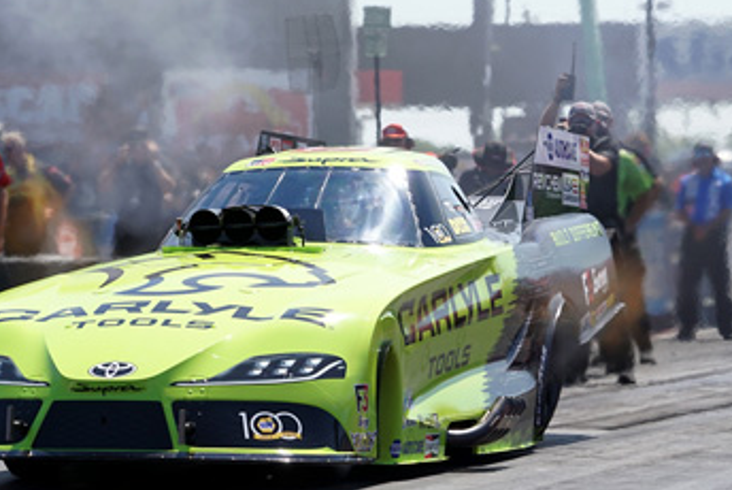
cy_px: 326
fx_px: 3989
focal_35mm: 196
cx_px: 219
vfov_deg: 7.0
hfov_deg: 10.5
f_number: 6.3
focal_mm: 90
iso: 320
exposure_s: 1/1000
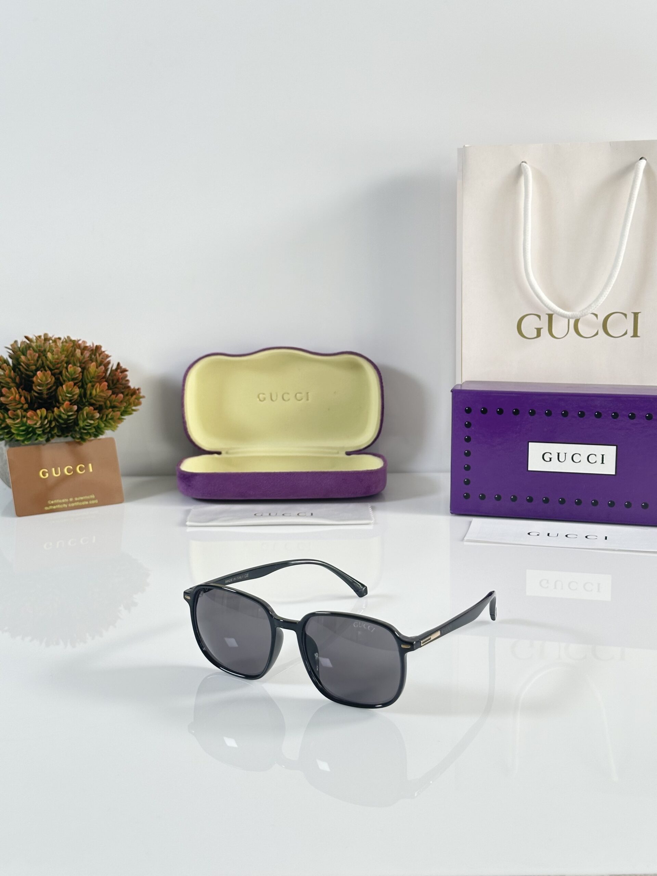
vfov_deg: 39.7
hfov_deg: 30.3
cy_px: 438
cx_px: 328
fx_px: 1215
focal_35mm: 48
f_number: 1.78
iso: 64
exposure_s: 1/100
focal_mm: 6.86
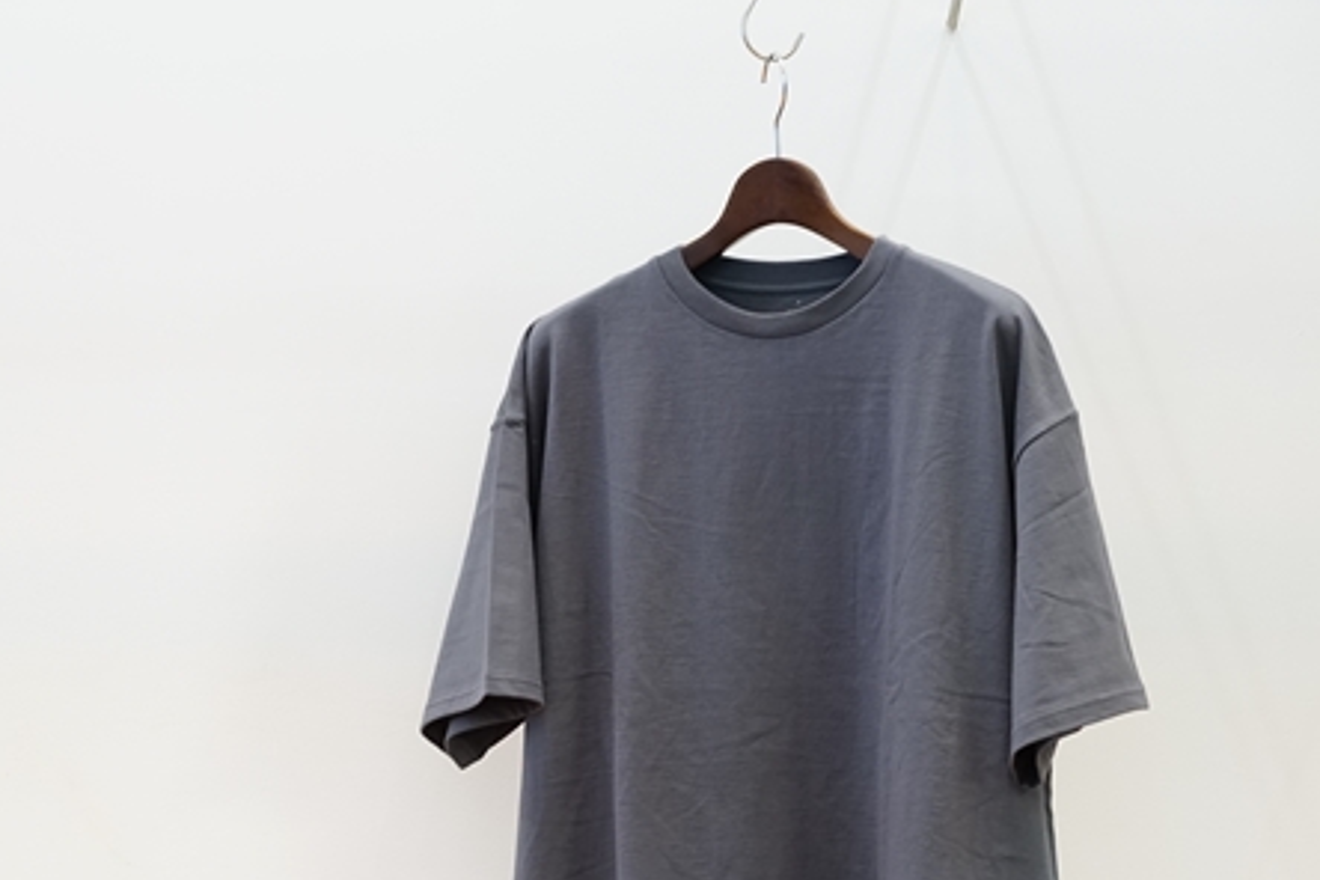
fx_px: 3630
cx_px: 369
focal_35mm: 99
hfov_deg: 20.5
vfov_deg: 13.8
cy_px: 608
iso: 800
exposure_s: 1/60
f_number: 4
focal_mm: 55
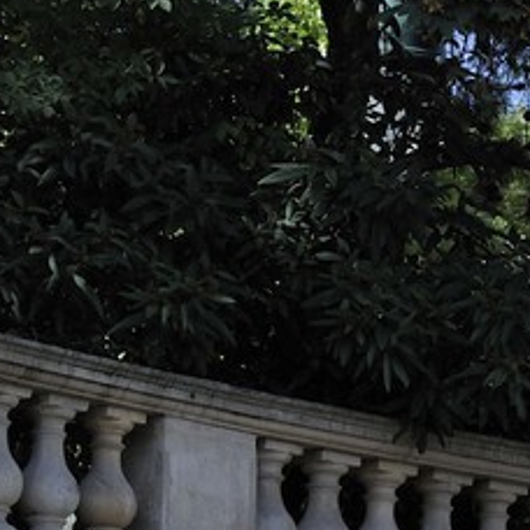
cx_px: 1713
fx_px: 6409
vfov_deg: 4.7
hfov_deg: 4.5
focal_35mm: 370
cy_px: 904
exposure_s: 1/160
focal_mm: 62
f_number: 10
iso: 200
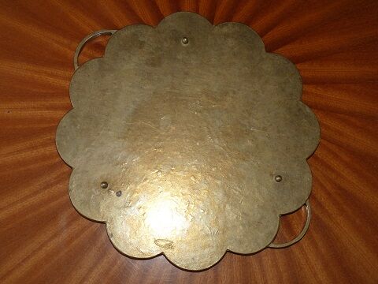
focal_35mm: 44
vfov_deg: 32.9
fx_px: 480
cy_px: 142
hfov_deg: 42.9
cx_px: 189
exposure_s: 1/30
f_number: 3
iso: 100
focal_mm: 7.8
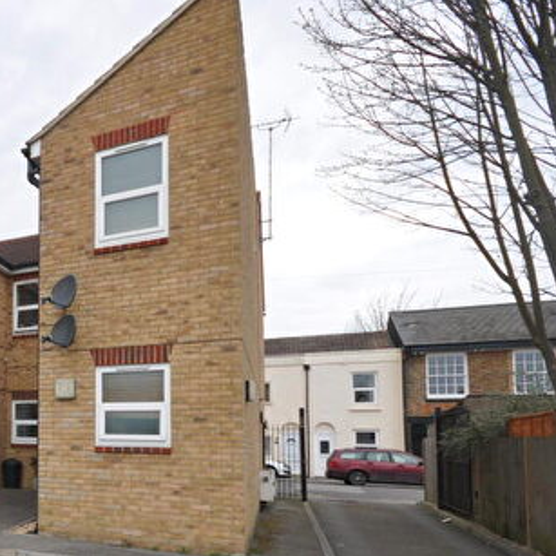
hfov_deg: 43.5
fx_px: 527
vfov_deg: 54.0
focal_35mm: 29
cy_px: 390
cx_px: -51
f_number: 7.1
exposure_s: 1/200
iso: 200
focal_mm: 10
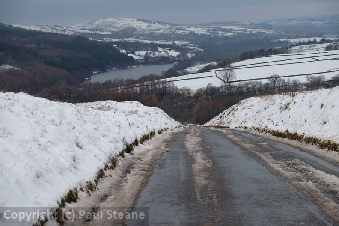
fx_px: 782
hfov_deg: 24.5
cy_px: 113
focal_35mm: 83
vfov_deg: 16.5
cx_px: 170
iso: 200
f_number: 5.6
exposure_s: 1/340
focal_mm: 55
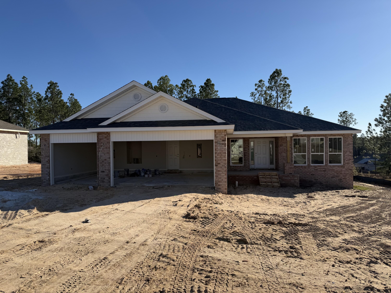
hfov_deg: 71.6
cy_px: 146
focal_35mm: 24
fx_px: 271
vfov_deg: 56.8
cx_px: 196
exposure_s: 1/6173
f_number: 1.78
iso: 80
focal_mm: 6.76
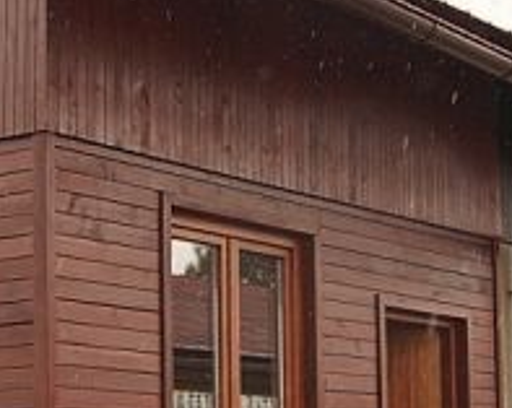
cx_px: 450
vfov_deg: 14.6
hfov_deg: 18.4
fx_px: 1558
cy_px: 422
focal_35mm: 103
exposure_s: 1/500
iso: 250
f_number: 4
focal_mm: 18
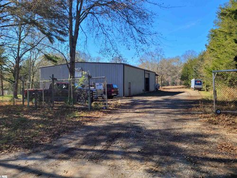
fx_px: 178
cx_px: 118
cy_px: 89
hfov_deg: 67.3
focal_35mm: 26
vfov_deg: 53.1
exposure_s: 1/1047
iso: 40
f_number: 1.8
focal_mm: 5.4
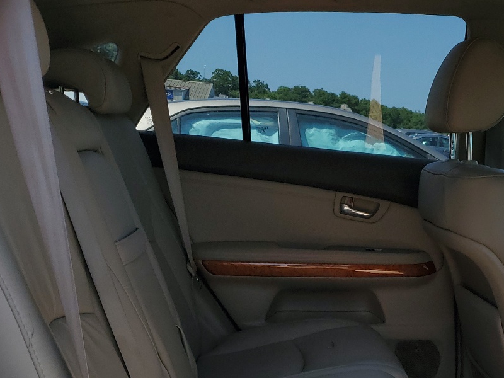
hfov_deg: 36.4
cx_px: 338
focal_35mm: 52
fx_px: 757
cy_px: 310
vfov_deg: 27.4
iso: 50
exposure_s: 1/1667
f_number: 1.5
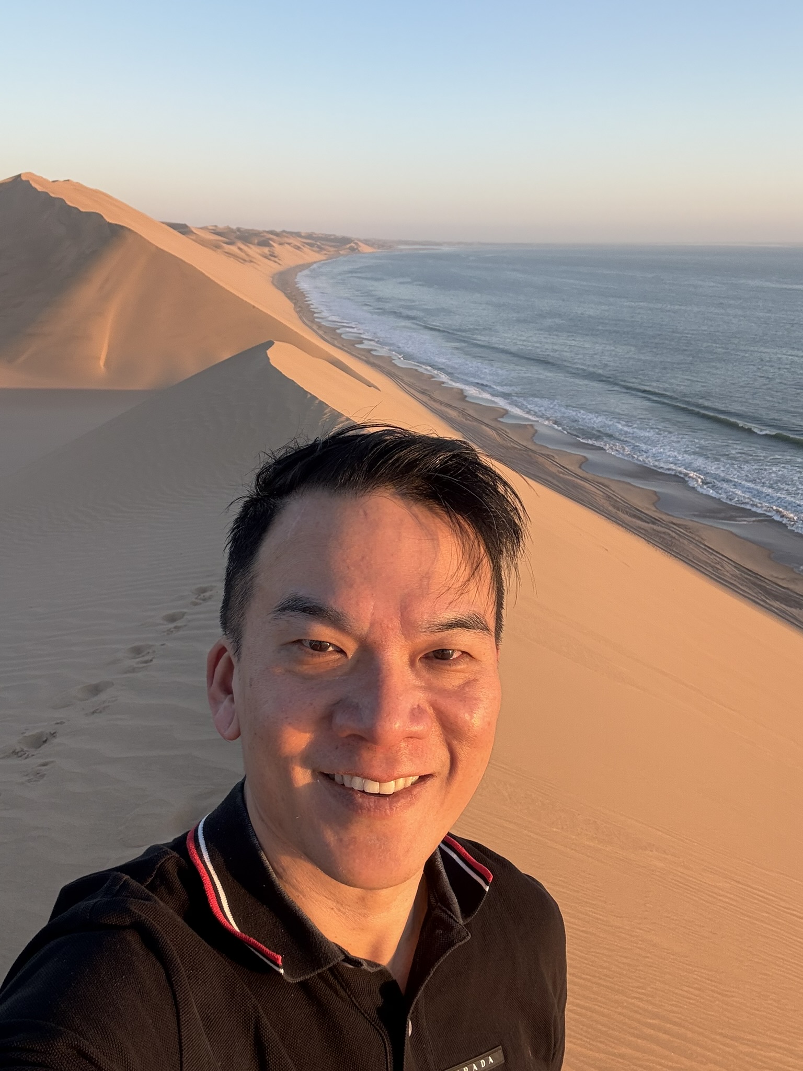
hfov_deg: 46.8
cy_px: 536
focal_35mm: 30
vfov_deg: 60.0
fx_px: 928
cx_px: 402
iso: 25
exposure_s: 1/224
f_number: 1.9
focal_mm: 2.69
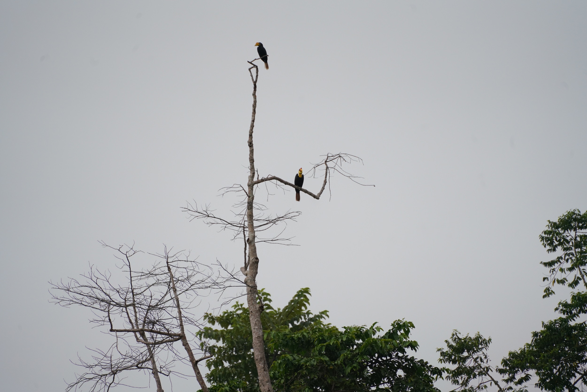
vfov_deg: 4.6
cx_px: 294
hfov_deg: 6.9
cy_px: 196
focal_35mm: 300
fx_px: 4892
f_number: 7.1
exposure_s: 1/3200
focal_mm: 300
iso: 800
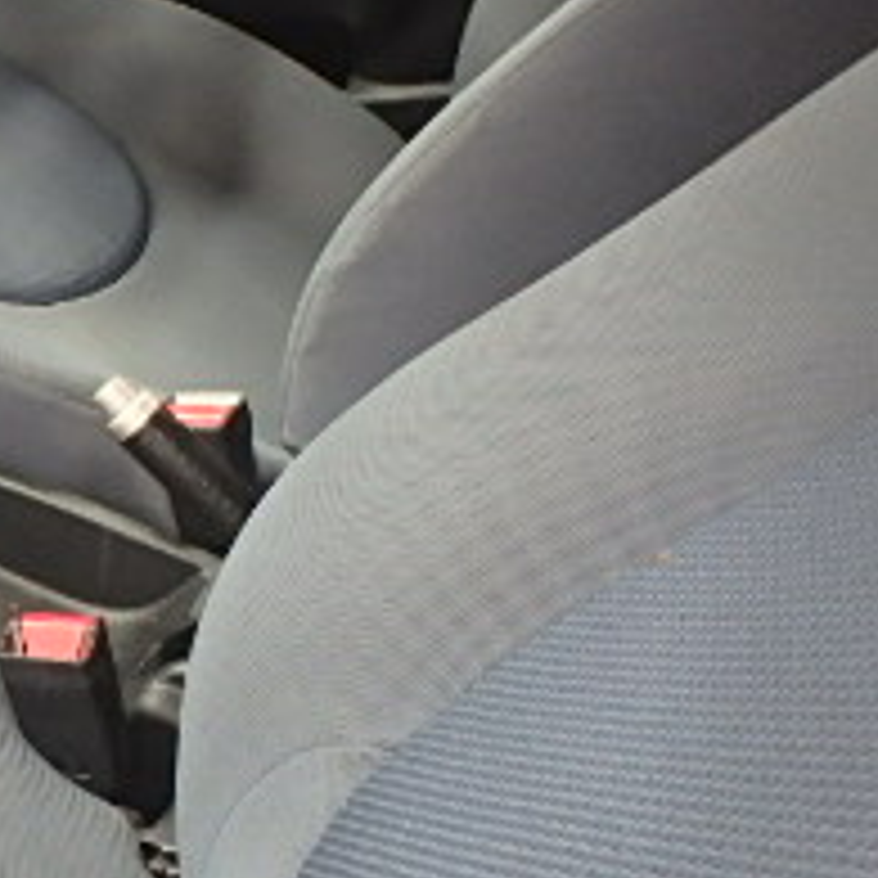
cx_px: -122
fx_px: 1750
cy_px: 338
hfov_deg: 25.8
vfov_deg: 28.1
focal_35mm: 61
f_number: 3.5
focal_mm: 3.7
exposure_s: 1/10
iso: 400
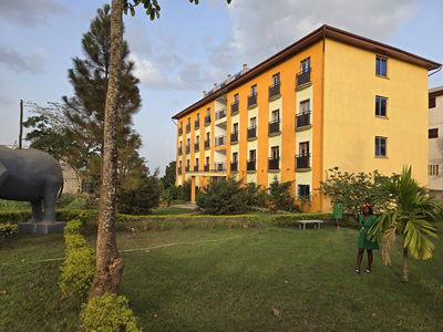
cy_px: 166
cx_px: 222
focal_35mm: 23
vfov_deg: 58.9
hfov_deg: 73.9
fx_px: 294
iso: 25
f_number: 1.8
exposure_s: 1/433
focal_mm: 5.4
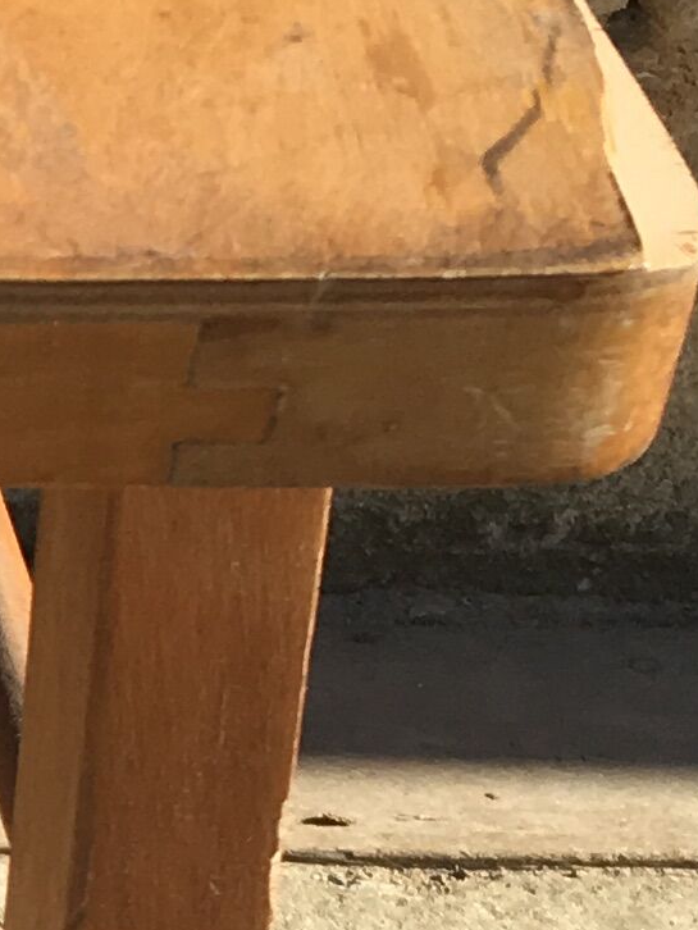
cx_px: -1101
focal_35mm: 161
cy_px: 795
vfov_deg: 12.2
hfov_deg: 8.3
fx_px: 4326
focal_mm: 4.15
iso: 25
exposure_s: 1/1282
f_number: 2.2
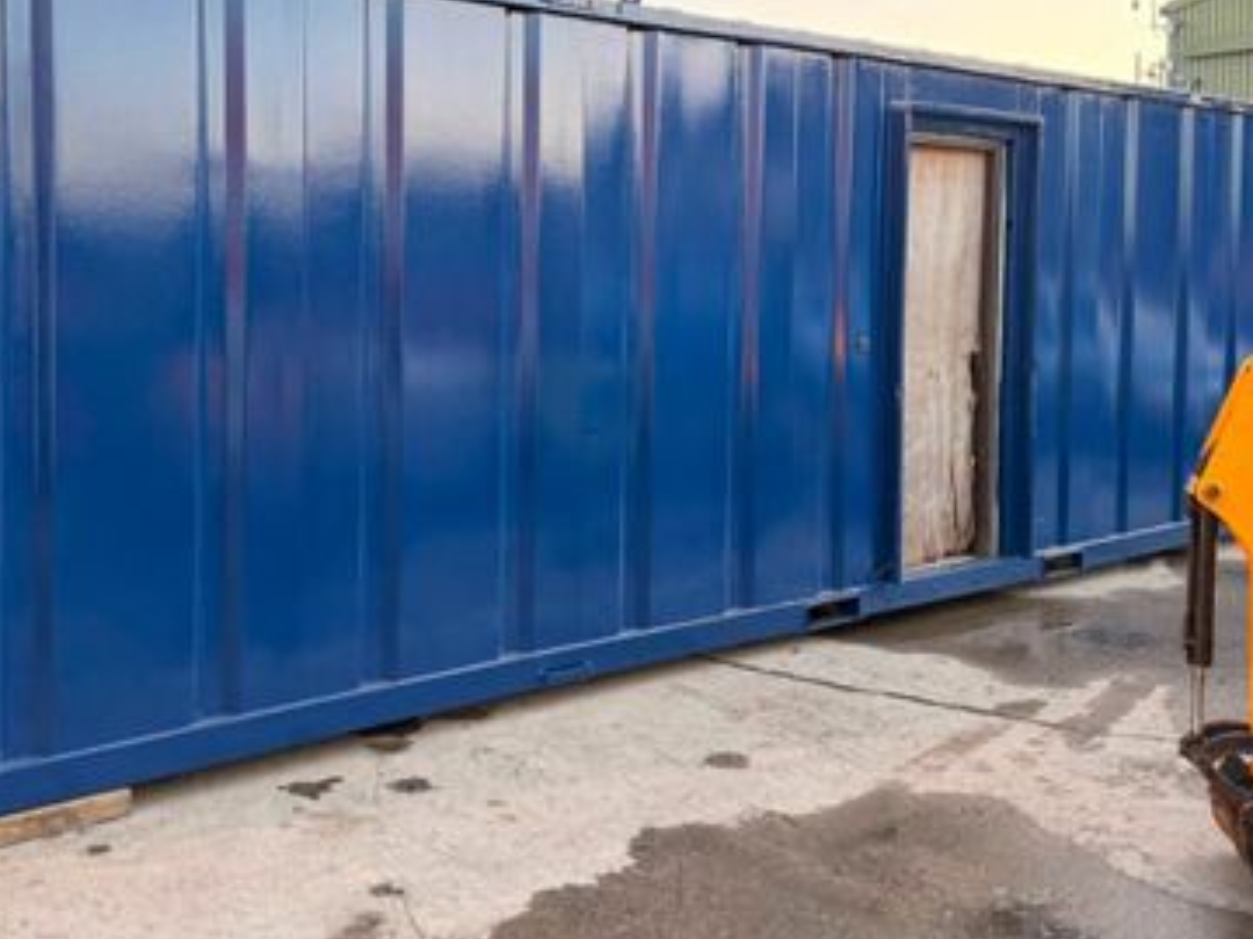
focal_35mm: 40
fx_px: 1448
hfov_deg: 46.4
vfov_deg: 35.7
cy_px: 330
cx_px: 473
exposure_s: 1/227
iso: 200
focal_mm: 6.76
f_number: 1.78
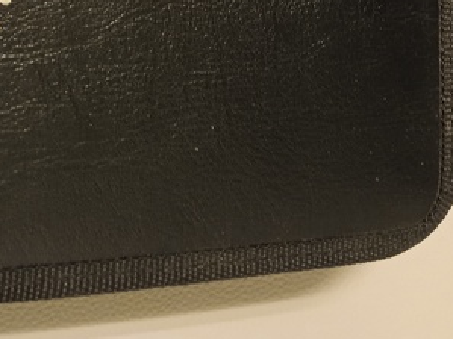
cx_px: 111
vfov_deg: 18.3
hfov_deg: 25.7
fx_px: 981
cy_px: -95
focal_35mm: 75
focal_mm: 3.43
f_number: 2.2
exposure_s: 1/20
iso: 813
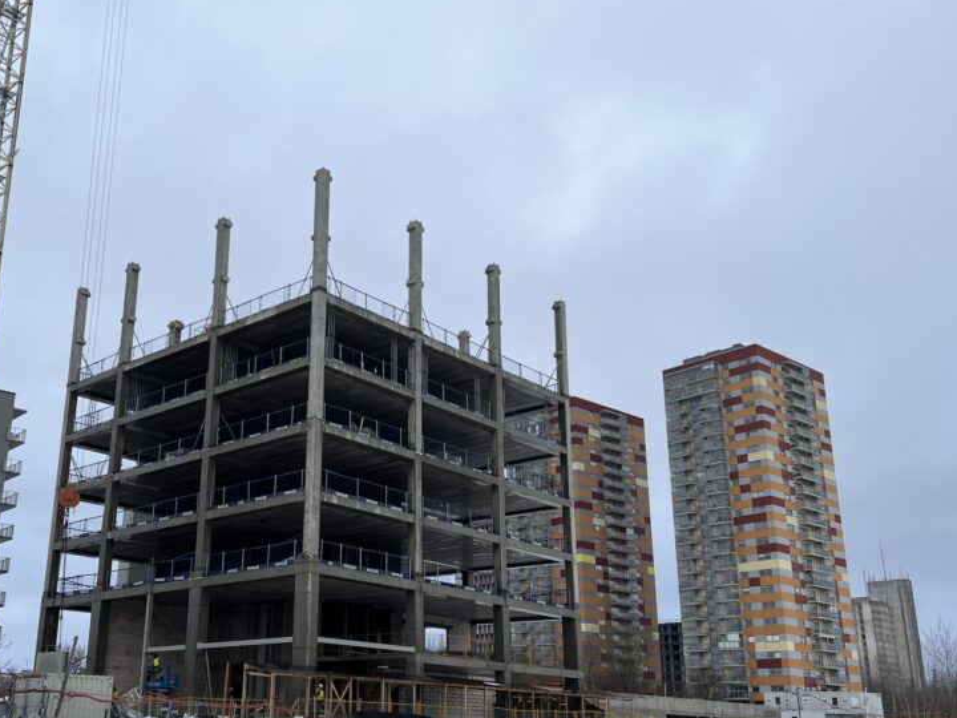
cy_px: 411
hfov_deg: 49.7
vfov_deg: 38.6
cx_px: 367
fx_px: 1023
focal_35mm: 37
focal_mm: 5.7
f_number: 1.5
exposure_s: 1/982
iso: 50
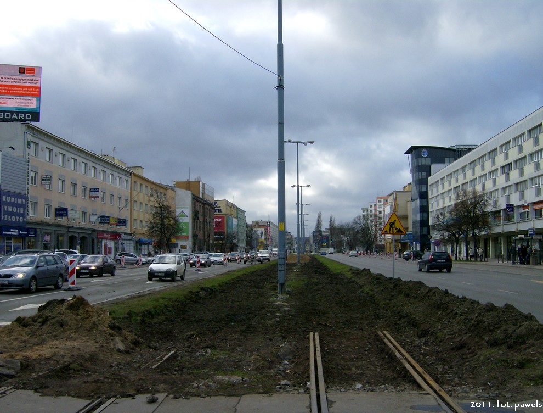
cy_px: 206
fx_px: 599
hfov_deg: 48.8
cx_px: 272
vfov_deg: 38.0
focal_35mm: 38
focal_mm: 6.4
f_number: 4.8
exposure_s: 1/352
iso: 100
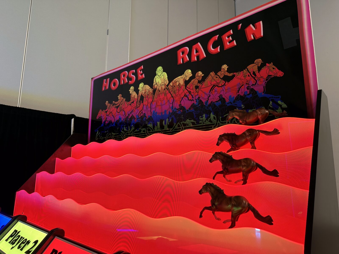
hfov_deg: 71.6
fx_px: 235
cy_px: 127
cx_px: 170
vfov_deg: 56.8
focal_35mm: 24
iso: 64
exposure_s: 1/61
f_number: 1.78
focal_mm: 6.86
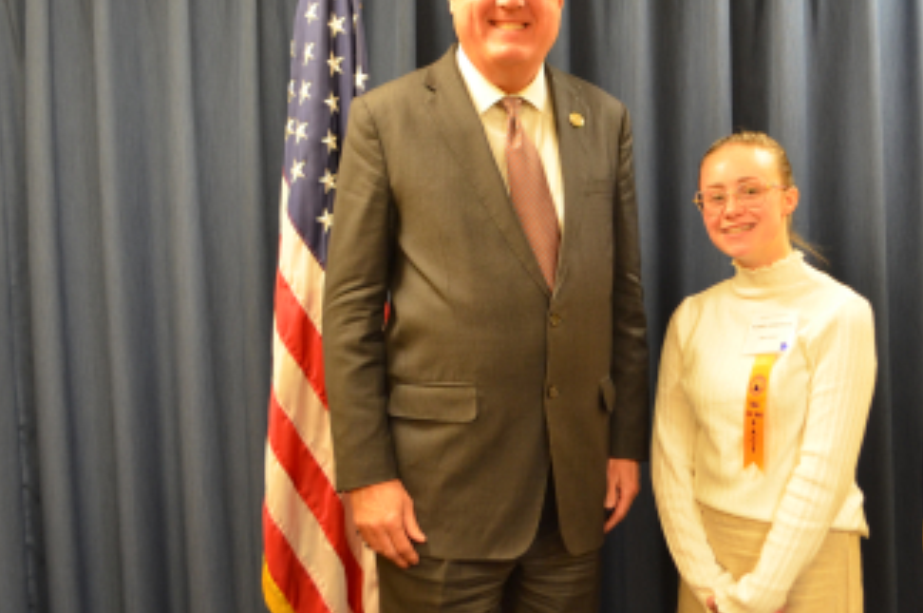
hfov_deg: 37.9
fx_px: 1331
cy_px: 331
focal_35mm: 52
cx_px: 595
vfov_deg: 25.9
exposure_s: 1/15
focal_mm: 22
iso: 500
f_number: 4
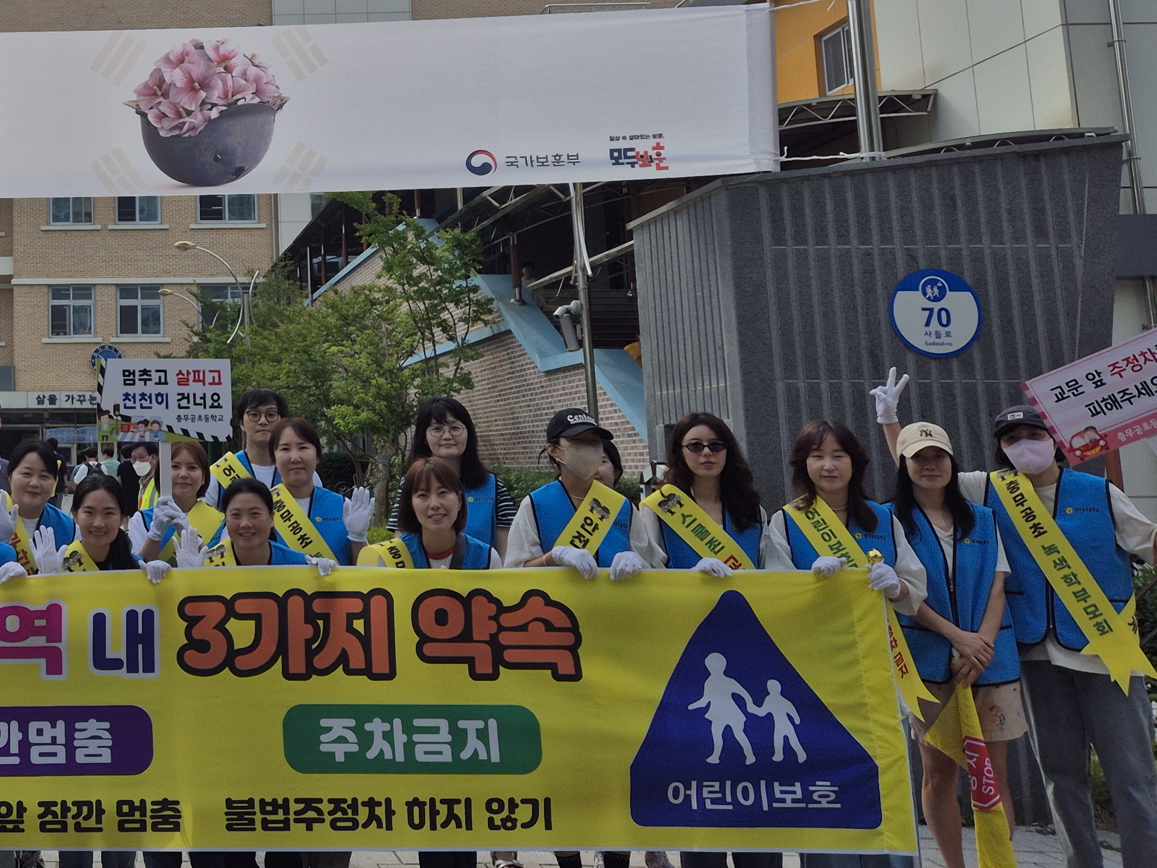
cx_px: 44
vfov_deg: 30.3
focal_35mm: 47
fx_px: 1571
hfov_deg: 36.9
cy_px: 200
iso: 25
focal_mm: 5.4
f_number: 1.8
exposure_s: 1/6128
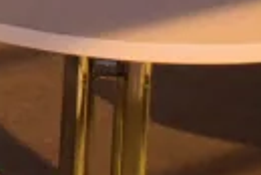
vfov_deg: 4.9
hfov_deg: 7.3
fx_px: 1931
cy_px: -386
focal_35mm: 266
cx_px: -333
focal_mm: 24
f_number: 3.8
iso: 6400
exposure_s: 1/50
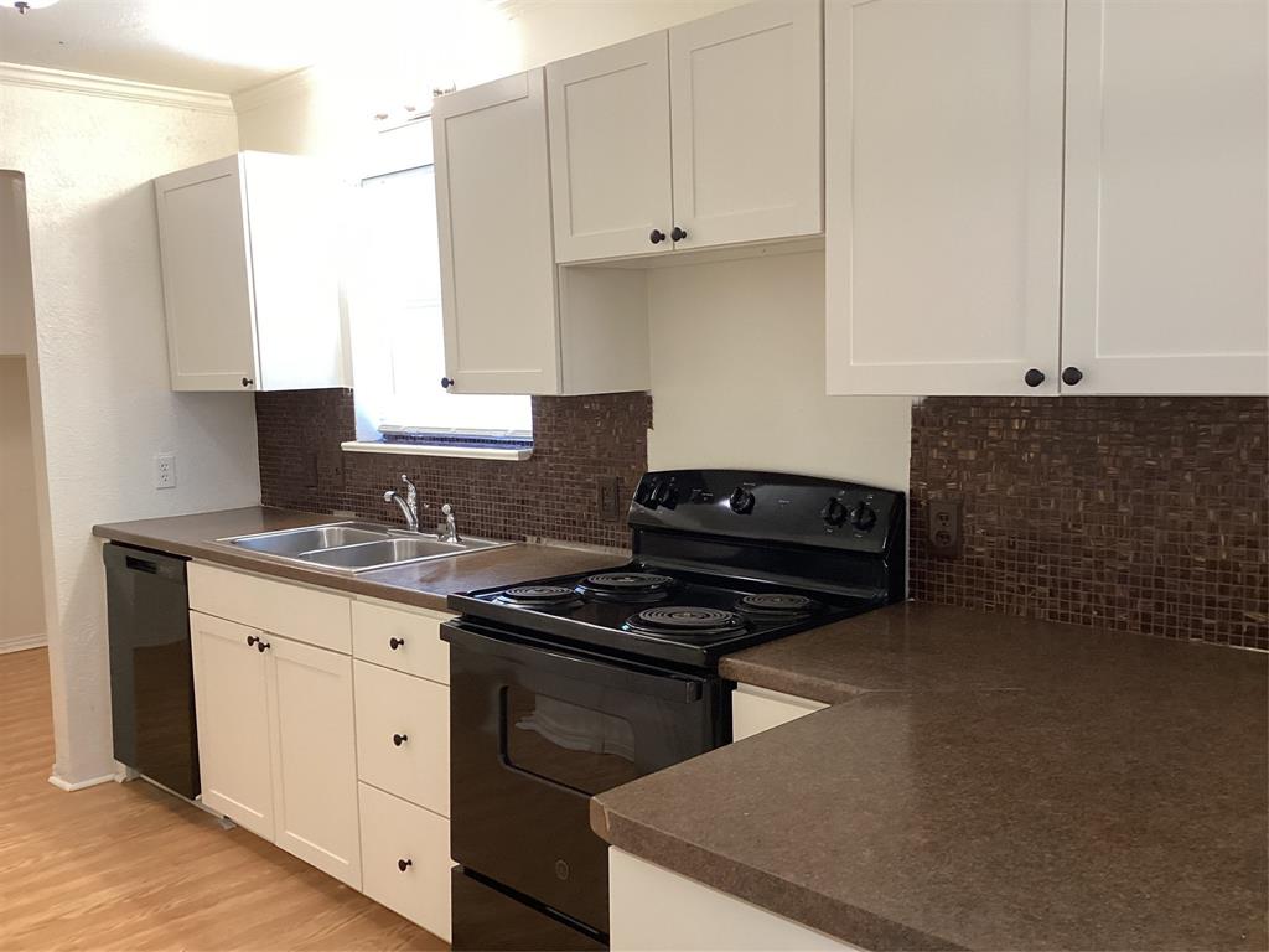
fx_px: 1136
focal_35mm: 31
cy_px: 476
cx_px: 634
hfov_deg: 58.4
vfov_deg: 45.4
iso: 160
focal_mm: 3.3
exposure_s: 1/60
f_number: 2.4
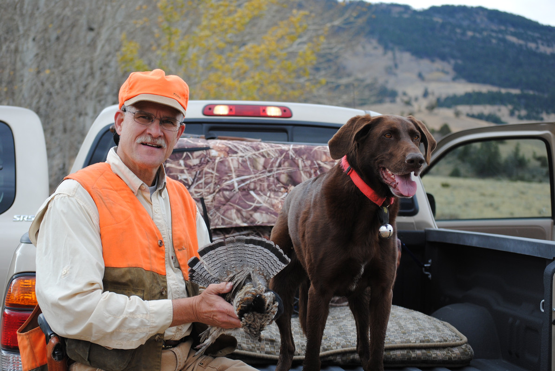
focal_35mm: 90
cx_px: 278
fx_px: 1389
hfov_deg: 22.6
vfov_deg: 15.2
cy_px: 186
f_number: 5
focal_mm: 60
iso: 200
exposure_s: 1/400
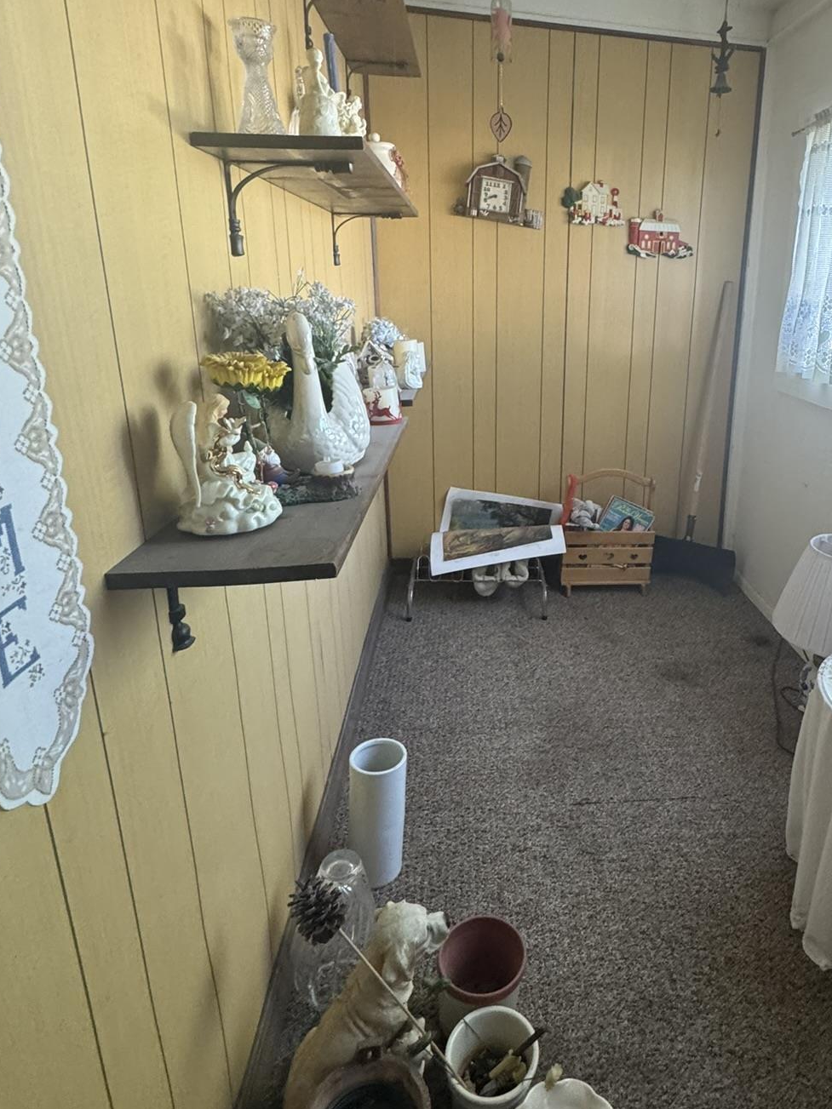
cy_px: 460
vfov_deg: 75.8
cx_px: 587
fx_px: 705
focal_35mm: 22
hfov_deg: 58.9
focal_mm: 2.22
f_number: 2.2
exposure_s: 1/60
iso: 500
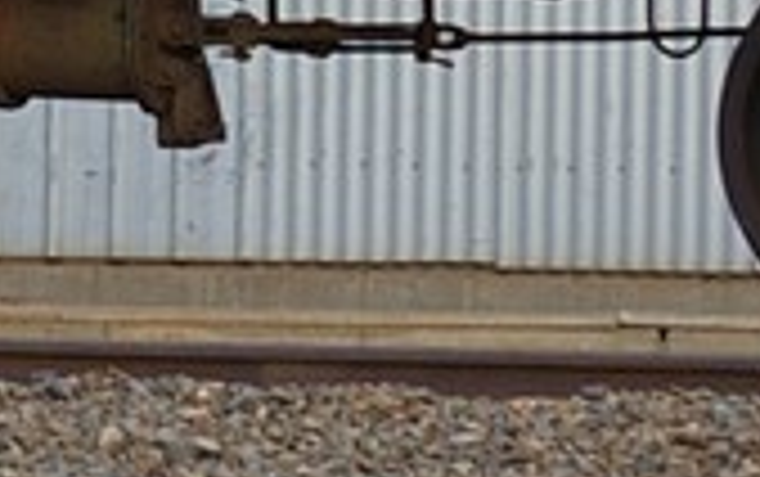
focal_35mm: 1076
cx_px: -9
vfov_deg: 1.2
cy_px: -565
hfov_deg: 2.0
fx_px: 22306
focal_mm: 93
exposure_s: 1/180
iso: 200
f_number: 4.5
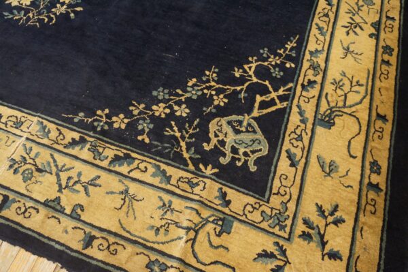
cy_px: 136
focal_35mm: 27
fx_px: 306
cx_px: 204
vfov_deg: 47.9
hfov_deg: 67.4
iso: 2000
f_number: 4
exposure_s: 1/60
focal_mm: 18
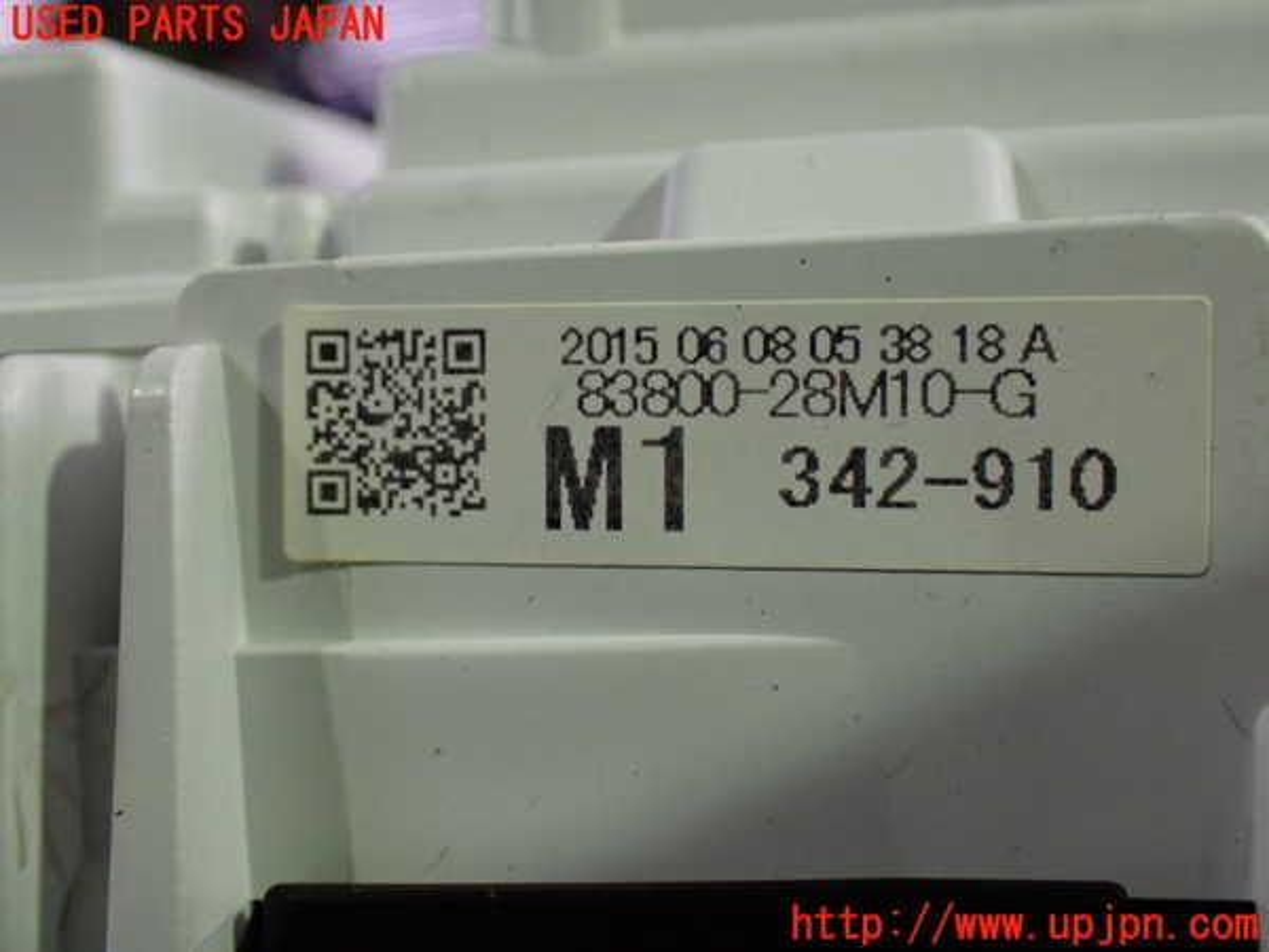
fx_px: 1503
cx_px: 634
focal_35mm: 41
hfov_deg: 45.8
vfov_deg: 35.1
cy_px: 476
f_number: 2.8
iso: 800
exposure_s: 1/125
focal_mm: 7.31
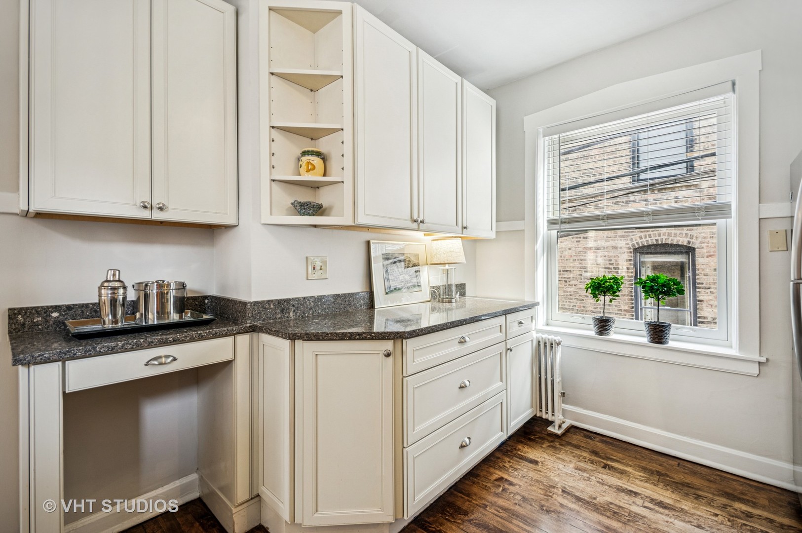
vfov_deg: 77.2
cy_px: 266
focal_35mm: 15
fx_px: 334
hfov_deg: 100.4
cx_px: 401
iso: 200
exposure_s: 1/2.5
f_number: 11
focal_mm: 10
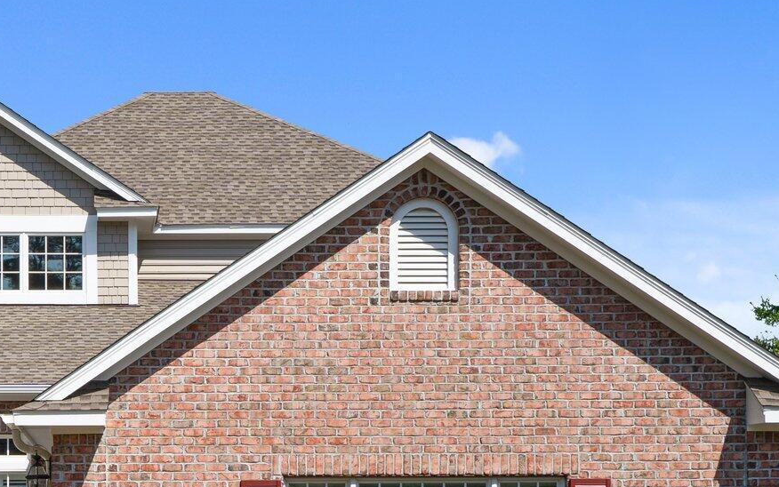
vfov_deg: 15.7
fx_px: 1720
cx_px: 103
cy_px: 530
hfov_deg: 24.9
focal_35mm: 81
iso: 125
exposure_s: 1/200
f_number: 13
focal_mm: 34
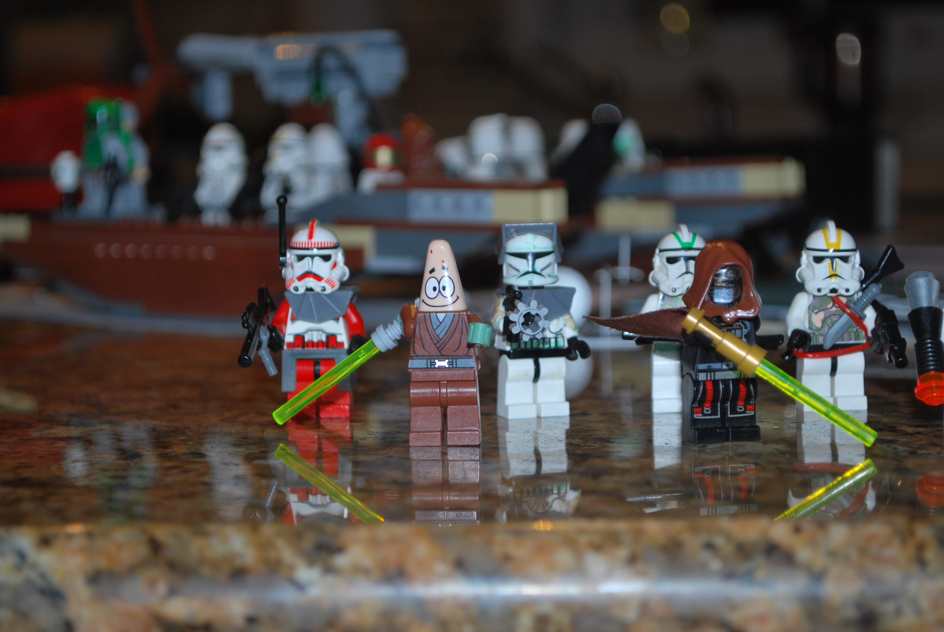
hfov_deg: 24.6
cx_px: 472
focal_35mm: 82
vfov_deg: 16.6
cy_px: 316
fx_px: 2166
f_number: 5.6
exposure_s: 1/60
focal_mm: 55
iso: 200
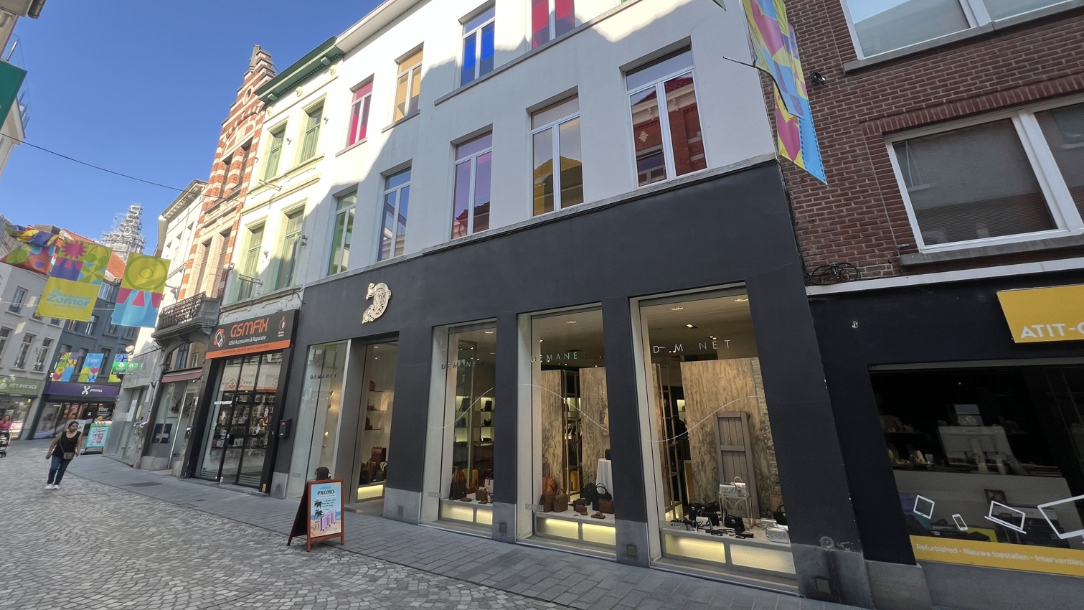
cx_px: 527
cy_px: 248
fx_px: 431
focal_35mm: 15
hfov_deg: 103.0
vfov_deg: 69.9
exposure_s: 1/286
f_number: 1.8
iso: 32
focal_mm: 1.57
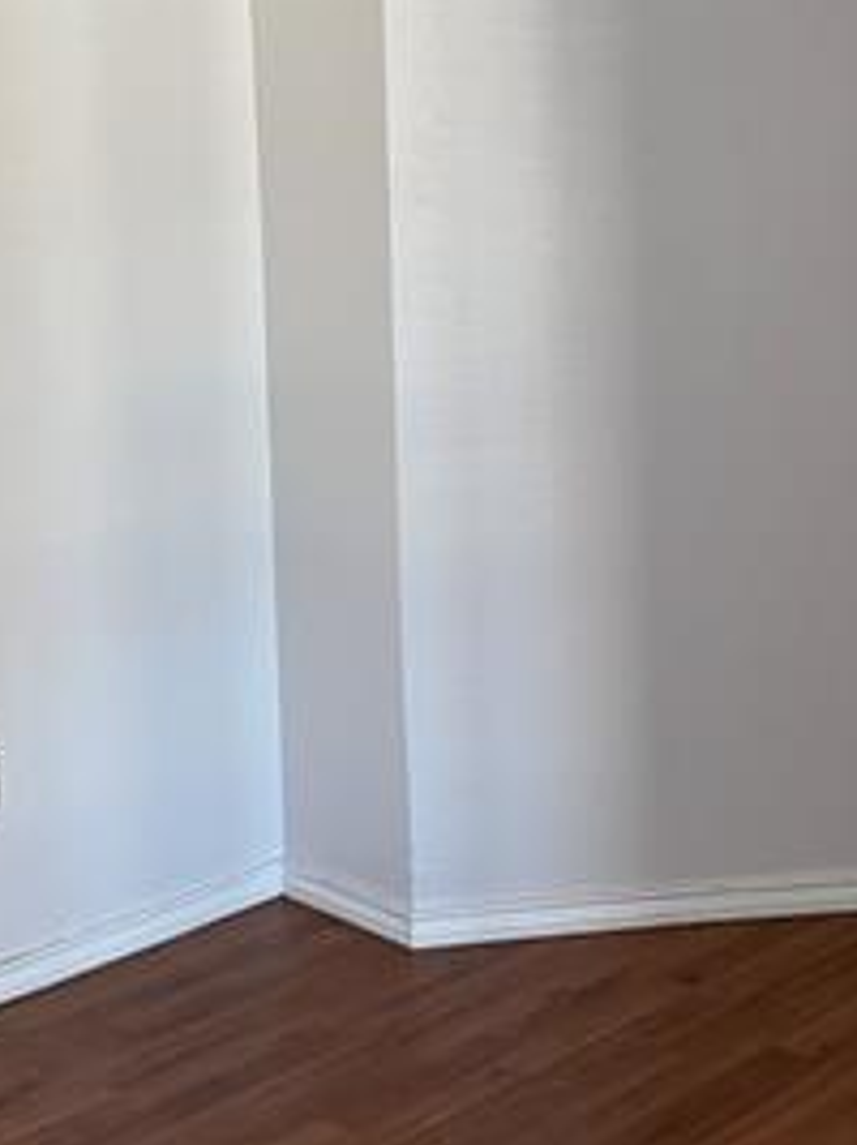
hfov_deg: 21.2
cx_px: 587
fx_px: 2279
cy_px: 189
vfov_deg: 27.5
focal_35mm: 69
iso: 500
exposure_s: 1/60
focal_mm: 6.76
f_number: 1.78
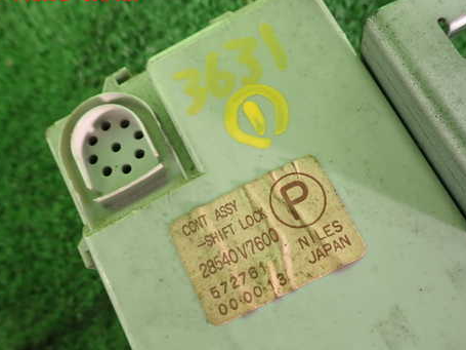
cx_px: 259
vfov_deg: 42.7
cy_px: 212
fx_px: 444
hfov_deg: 55.2
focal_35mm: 33
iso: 100
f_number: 2.8
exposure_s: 1/80
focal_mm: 4.5
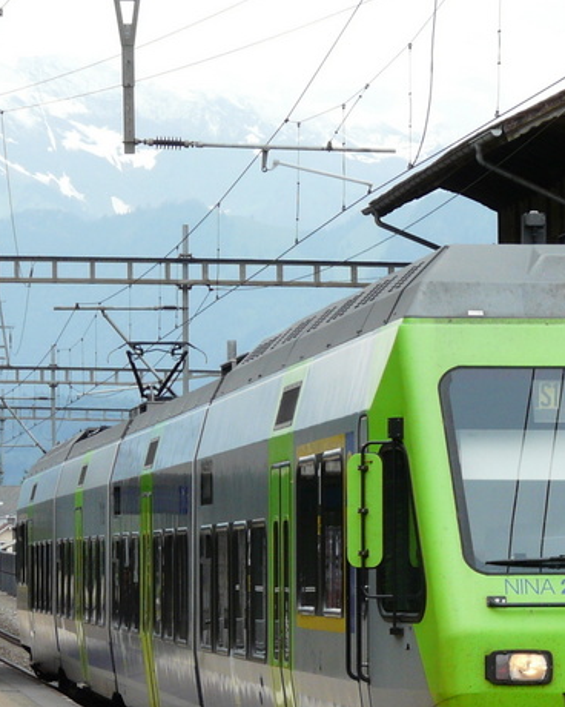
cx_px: 653
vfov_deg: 8.0
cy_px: 535
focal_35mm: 242
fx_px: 5058
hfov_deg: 6.4
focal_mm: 18.8
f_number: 5
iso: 100
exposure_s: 1/250
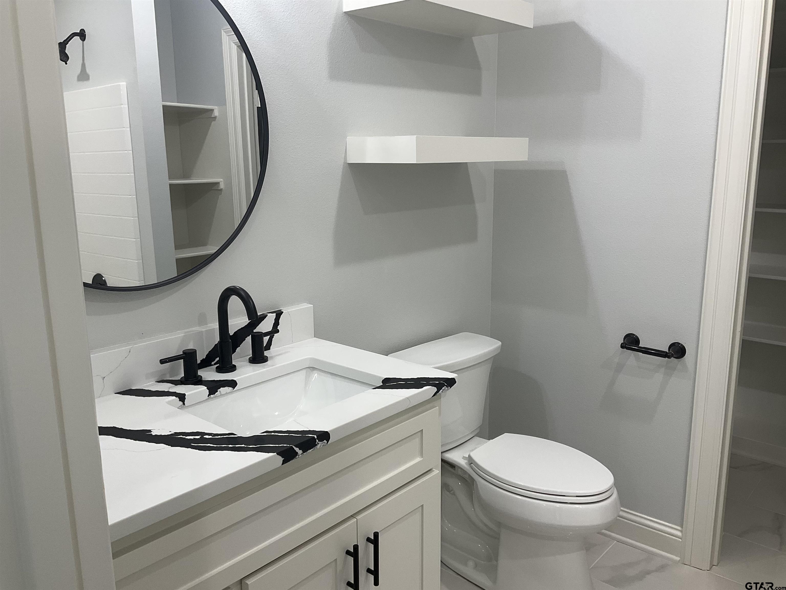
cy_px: 295
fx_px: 658
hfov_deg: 61.7
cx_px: 393
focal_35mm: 29
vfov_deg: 48.2
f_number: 1.8
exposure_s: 1/60
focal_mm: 3
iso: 40
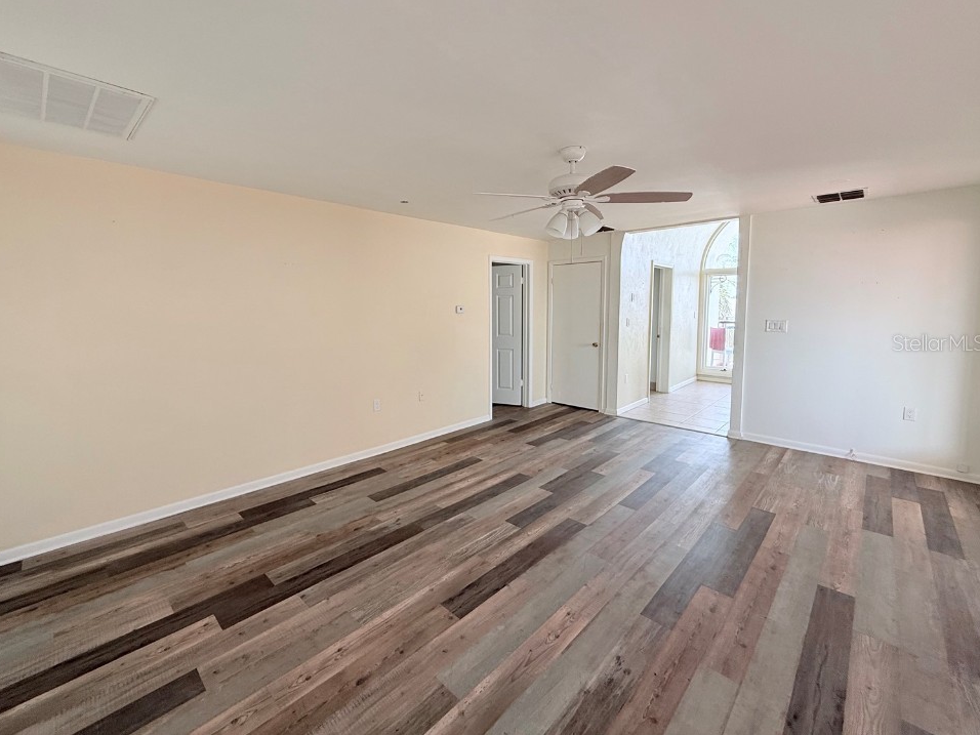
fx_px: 425
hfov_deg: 98.1
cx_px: 464
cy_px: 342
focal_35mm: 15
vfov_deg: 81.6
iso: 80
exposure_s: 1/99
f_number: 2.2
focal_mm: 2.22
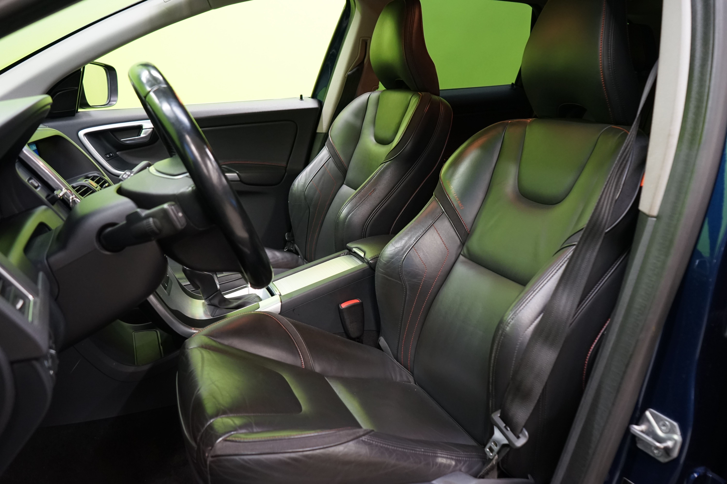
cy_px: 242
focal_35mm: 29
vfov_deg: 45.0
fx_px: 586
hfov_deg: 63.7
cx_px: 364
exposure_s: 1/20
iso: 1600
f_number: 5
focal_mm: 29
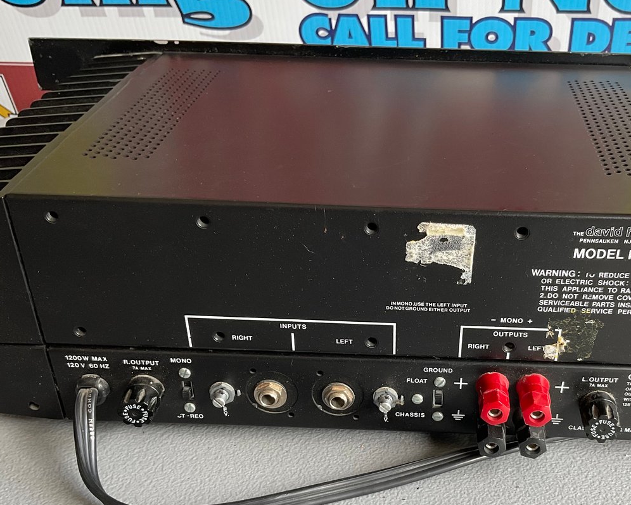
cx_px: 414
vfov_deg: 34.4
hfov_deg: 42.4
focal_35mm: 43
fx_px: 803
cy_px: 356
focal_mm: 3
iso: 40
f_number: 1.8
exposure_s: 1/120
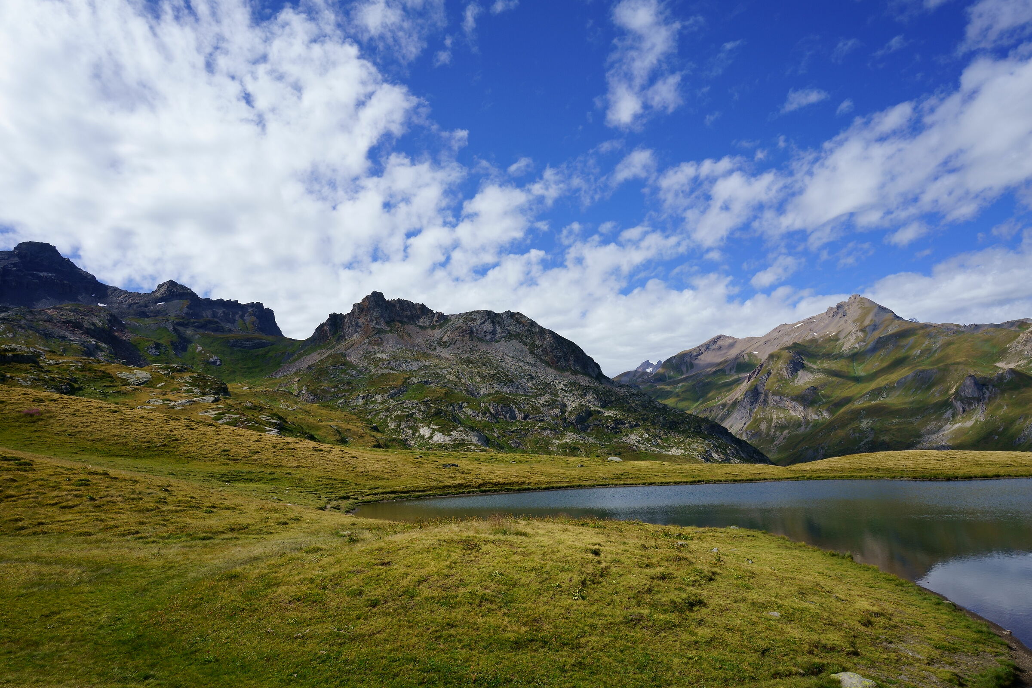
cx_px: 516
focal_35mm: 24
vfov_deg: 53.1
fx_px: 688
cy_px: 344
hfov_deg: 73.7
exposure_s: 1/200
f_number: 11
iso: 100
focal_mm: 24
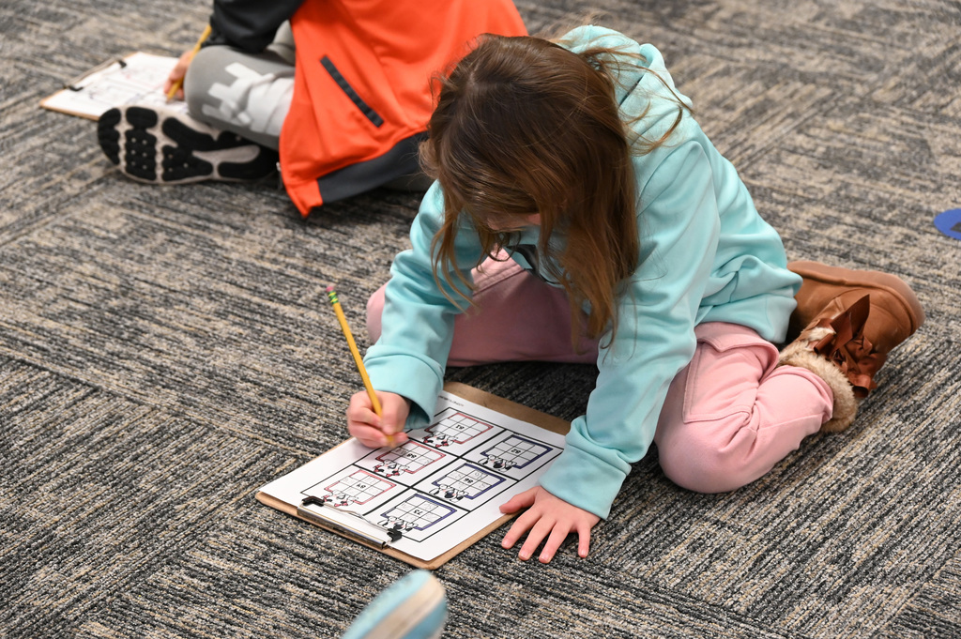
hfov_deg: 21.7
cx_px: 480
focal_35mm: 94
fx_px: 2507
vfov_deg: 14.5
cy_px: 320
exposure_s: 1/60
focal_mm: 94
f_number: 6.3
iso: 4000
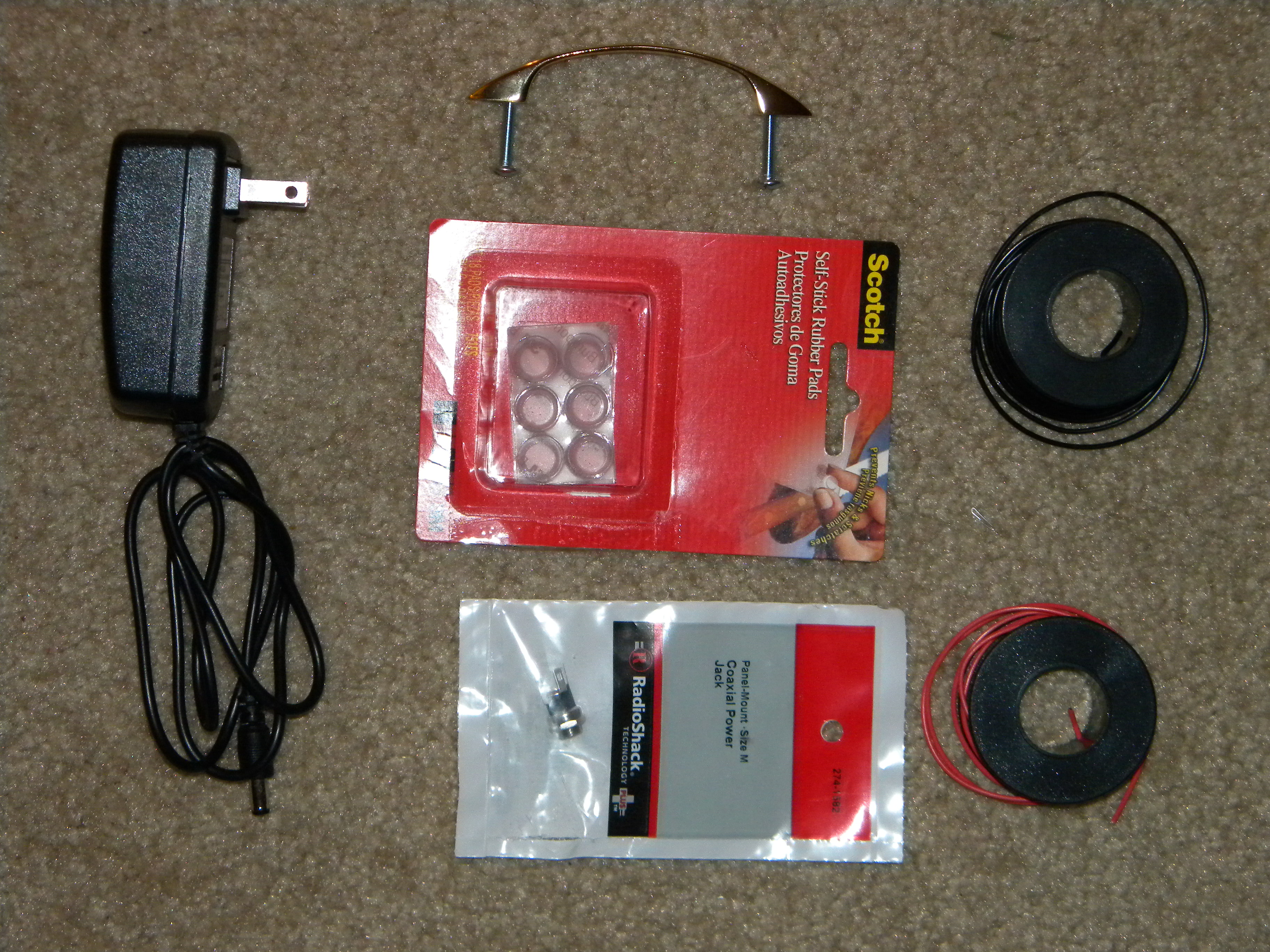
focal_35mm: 83
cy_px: 476
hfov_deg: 23.6
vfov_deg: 17.8
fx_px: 3045
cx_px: 635
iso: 400
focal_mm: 15.1
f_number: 4.5
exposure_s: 1/30
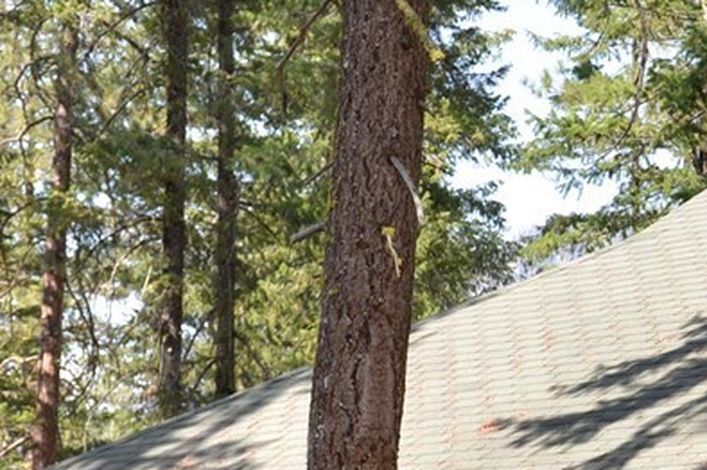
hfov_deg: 13.7
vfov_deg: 9.9
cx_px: 1169
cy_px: 448
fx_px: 2708
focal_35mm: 138
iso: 100
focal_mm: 32
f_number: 4.5
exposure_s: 1/200
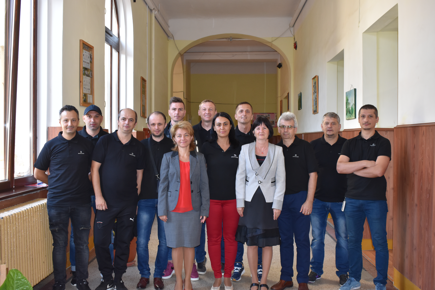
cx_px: 218
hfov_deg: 51.3
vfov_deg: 35.5
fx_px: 453
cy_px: 145
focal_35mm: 38
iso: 800
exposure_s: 1/100
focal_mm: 25
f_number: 5.6
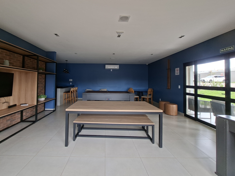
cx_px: 106
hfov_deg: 97.8
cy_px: 78
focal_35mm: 15
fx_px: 102
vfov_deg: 81.4
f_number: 2.2
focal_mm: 1.74
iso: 40
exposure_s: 1/60
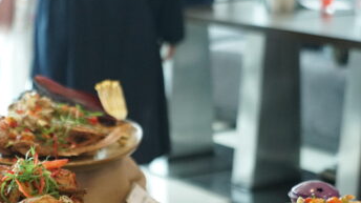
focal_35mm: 117
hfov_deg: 18.1
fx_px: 1119
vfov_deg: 10.2
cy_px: 211
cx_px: 42
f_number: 4
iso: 3200
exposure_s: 1/160
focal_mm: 50
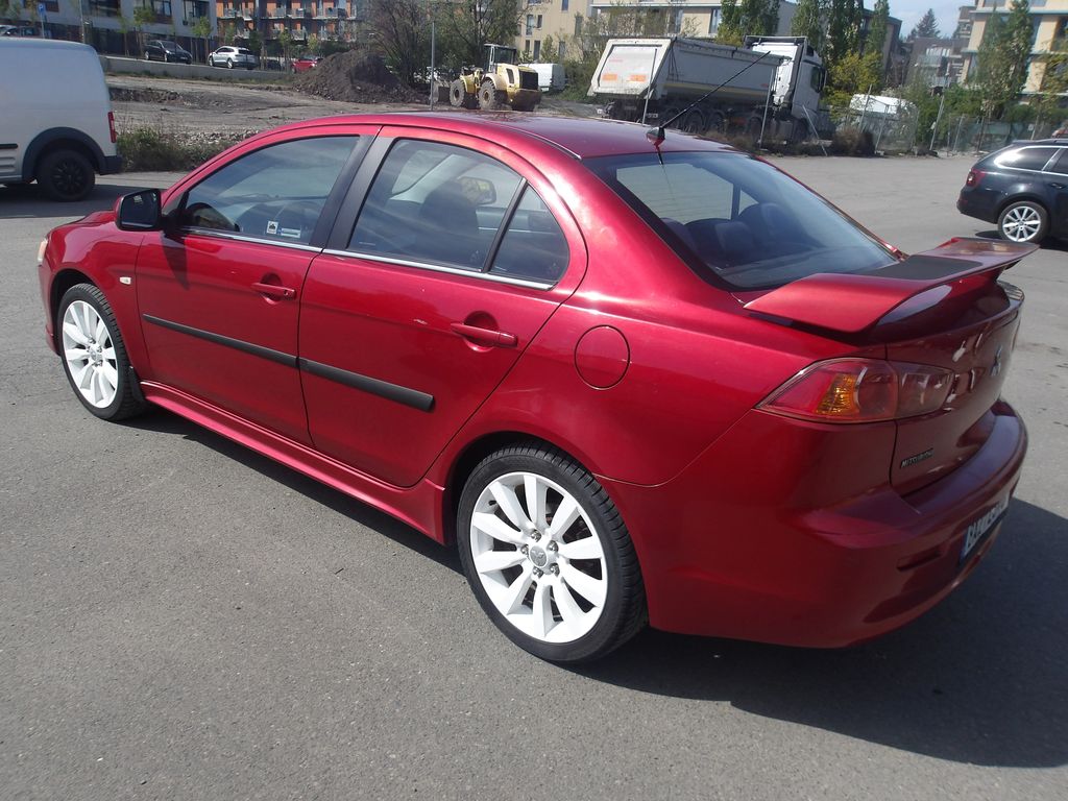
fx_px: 833
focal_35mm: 27
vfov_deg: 51.4
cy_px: 400
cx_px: 534
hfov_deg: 65.3
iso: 100
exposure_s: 1/129
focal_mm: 4.9
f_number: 10.4
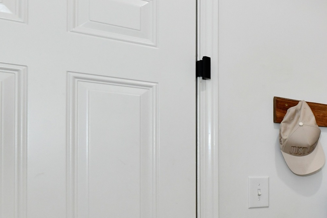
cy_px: 176
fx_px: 391
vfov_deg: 30.4
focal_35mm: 43
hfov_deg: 29.9
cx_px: 473
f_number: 7.1
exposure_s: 1/60
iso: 800
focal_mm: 14
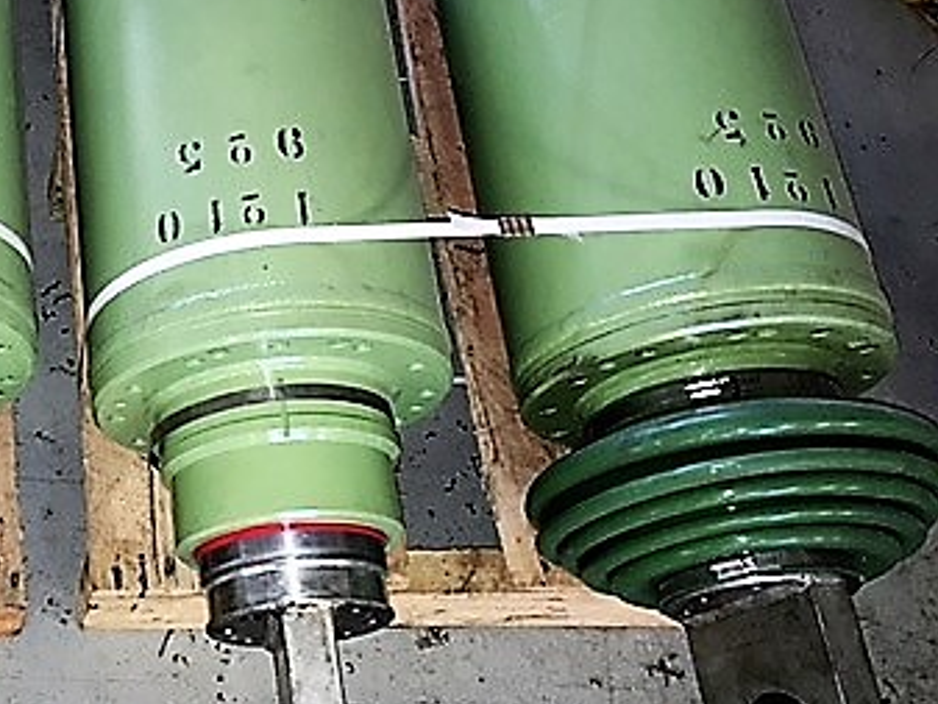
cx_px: 50
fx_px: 1491
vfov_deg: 26.5
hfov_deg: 32.7
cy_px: 267
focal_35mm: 55
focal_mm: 4.15
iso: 100
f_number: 2.2
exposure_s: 1/17
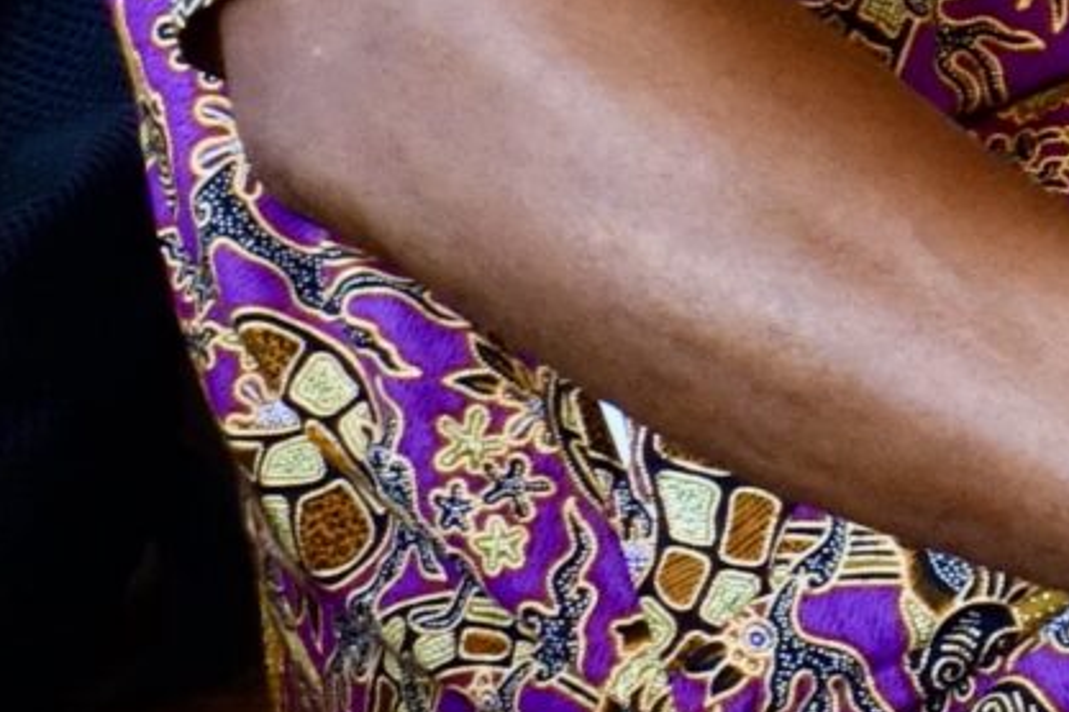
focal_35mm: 368
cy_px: -734
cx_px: 3253
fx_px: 10927
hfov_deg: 5.3
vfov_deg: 3.7
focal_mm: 22
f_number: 2.8
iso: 500
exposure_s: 1/80
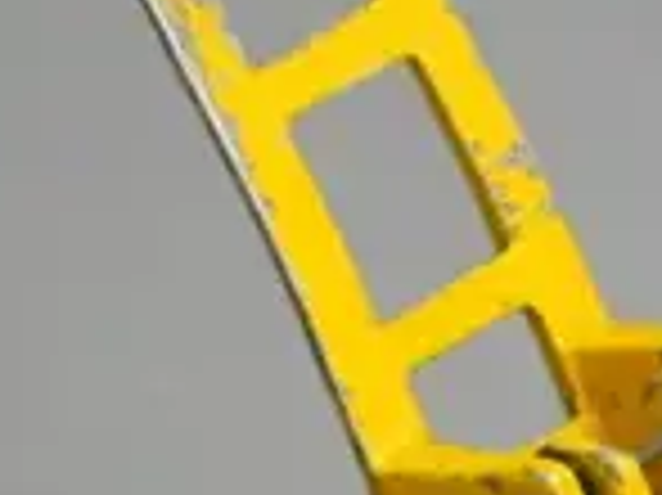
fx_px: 6650
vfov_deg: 4.3
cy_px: 356
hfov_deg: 5.6
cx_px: 1067
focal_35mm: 348
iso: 1600
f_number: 5.3
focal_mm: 25
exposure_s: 1/60
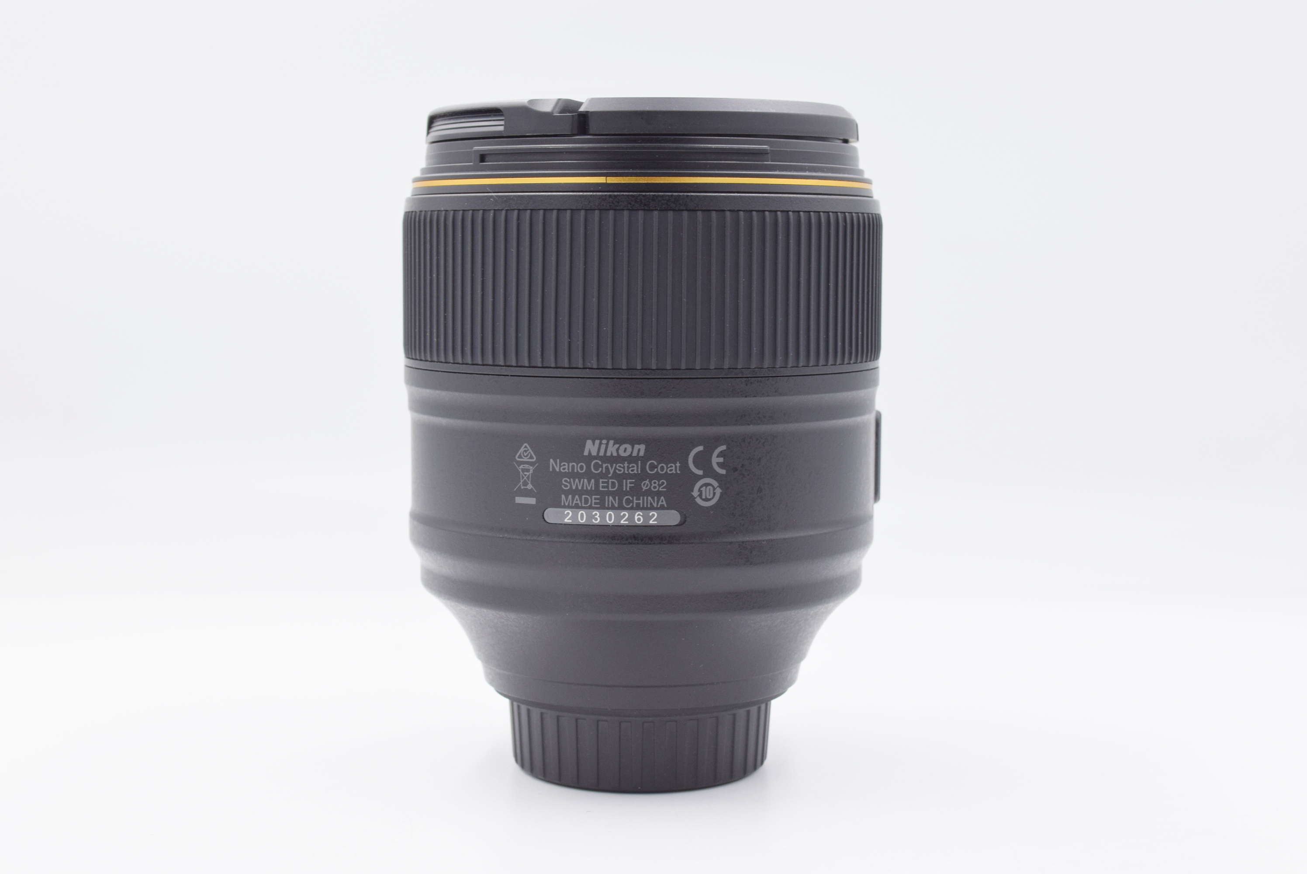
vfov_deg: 23.8
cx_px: 654
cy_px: 437
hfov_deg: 35.0
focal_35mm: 57
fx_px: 2071
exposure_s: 1/100
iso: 400
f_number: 8
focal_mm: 38
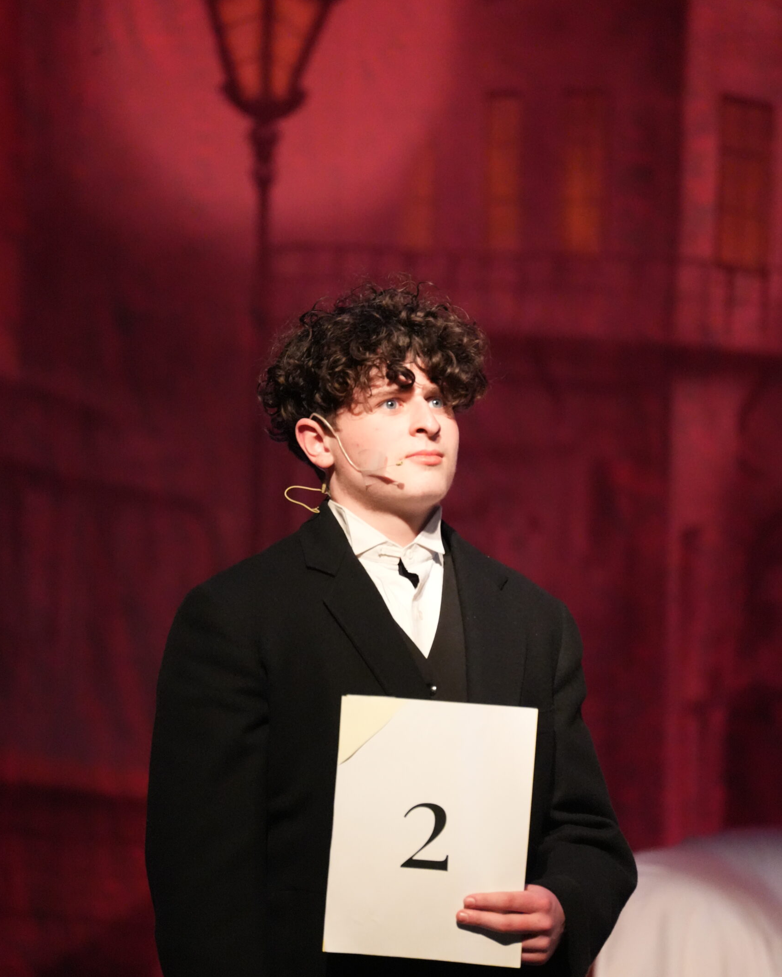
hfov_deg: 4.6
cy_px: 514
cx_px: 390
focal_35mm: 339
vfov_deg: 5.7
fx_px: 9807
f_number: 6.3
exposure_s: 1/200
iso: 12800
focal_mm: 300
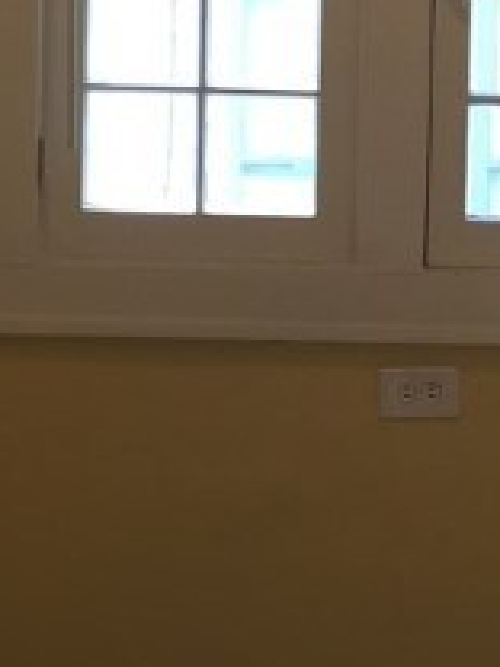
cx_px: 378
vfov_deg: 18.3
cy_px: 224
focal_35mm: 107
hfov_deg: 13.8
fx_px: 2061
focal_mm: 4.15
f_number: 2.2
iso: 50
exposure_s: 1/120
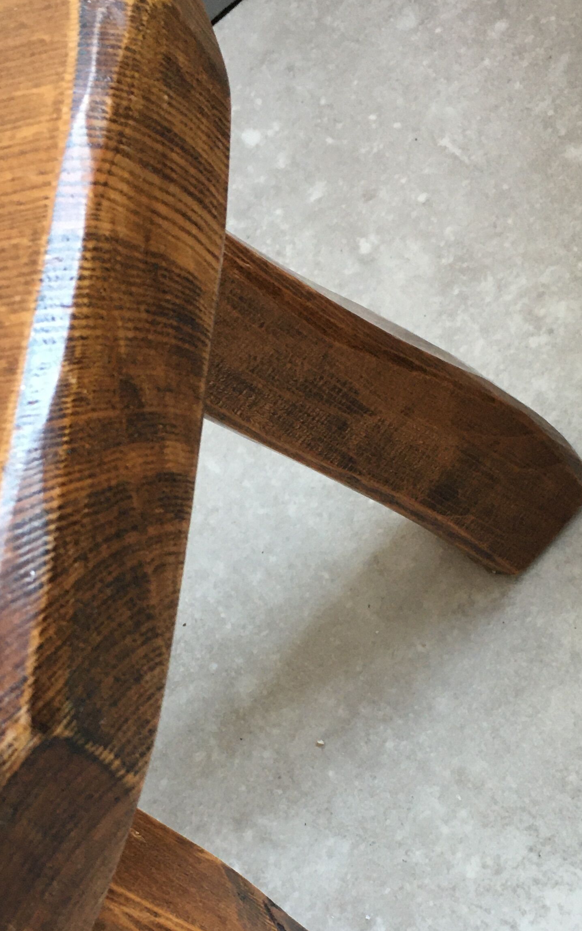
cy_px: 634
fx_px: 1370
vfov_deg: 37.1
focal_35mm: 54
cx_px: 308
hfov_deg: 24.0
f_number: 2.2
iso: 125
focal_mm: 4.15
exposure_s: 1/33
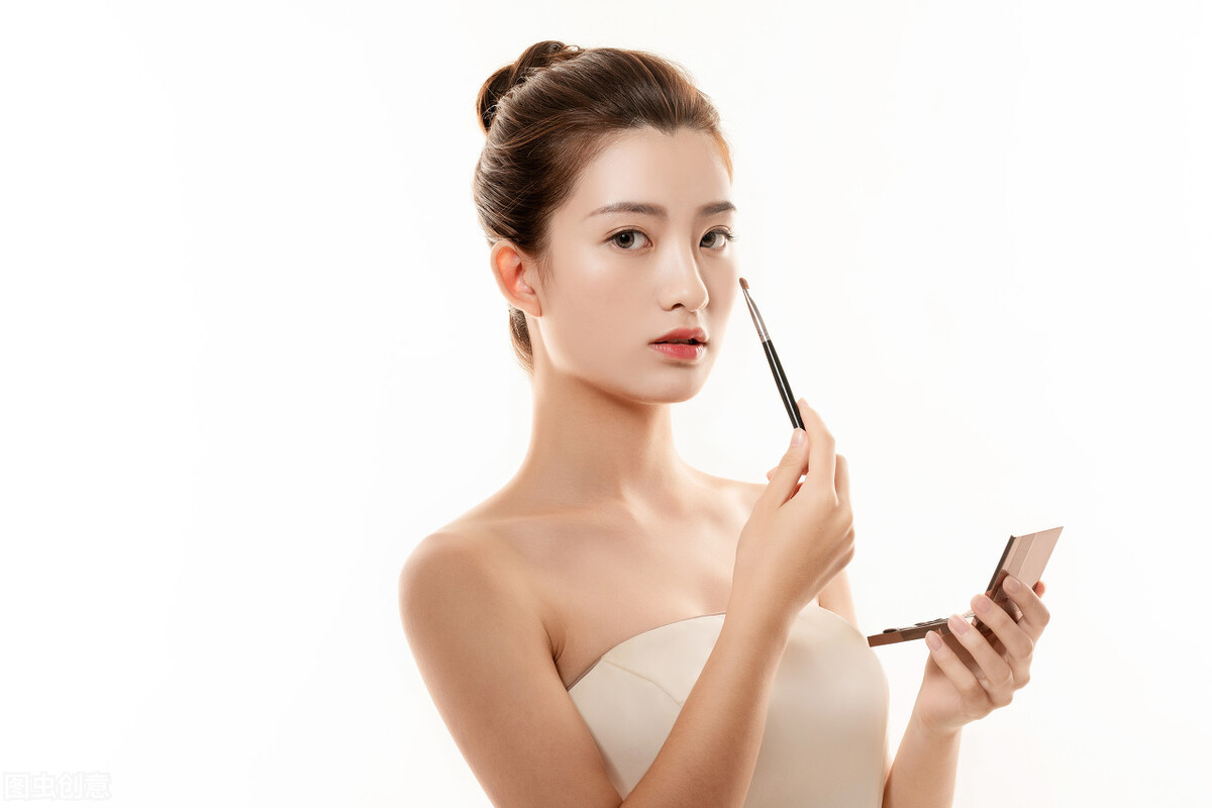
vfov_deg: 16.1
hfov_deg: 23.9
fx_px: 2861
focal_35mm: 85
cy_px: 404
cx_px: 606
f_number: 9
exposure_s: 1/100
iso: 200
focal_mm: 85
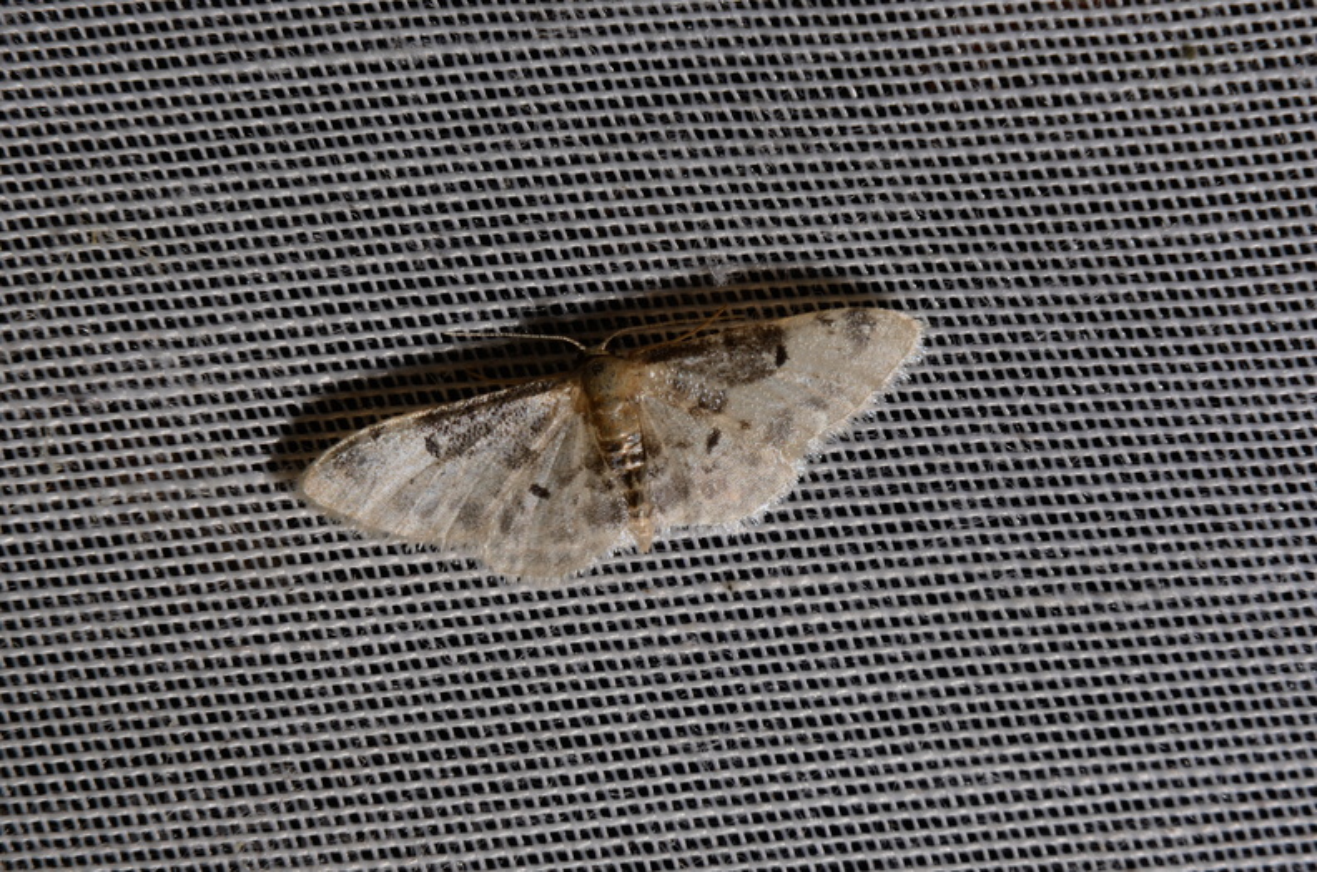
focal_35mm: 128
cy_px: 436
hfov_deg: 16.1
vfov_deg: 10.7
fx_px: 4653
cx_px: 658
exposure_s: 1/60
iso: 100
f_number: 25
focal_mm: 85
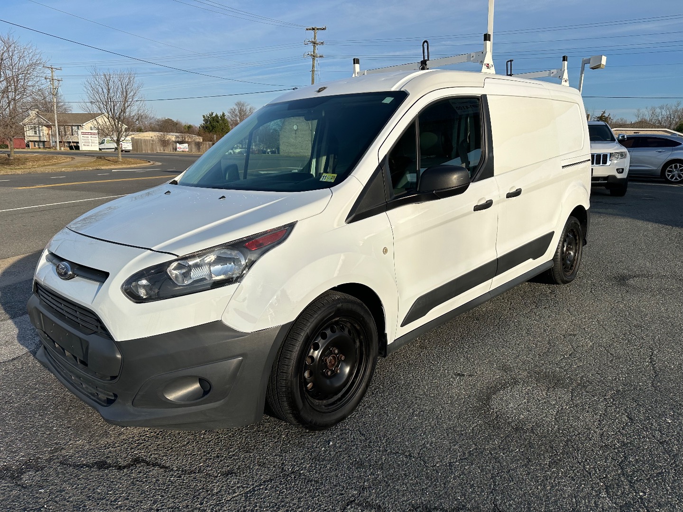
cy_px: 256
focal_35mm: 24
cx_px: 342
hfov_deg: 71.6
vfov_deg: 56.8
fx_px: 474
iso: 80
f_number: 1.78
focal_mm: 6.86
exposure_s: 1/6623
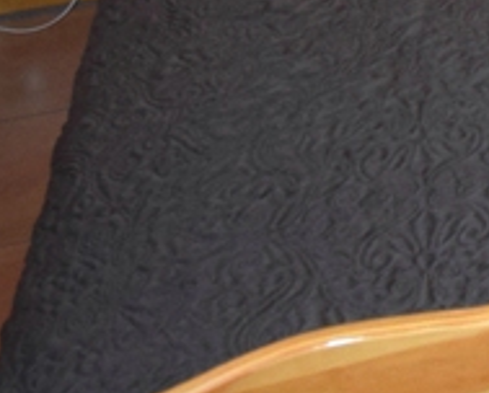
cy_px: -521
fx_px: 1508
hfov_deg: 13.5
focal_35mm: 104
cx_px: 1169
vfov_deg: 12.2
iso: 800
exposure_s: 1/90
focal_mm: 10
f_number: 4.8
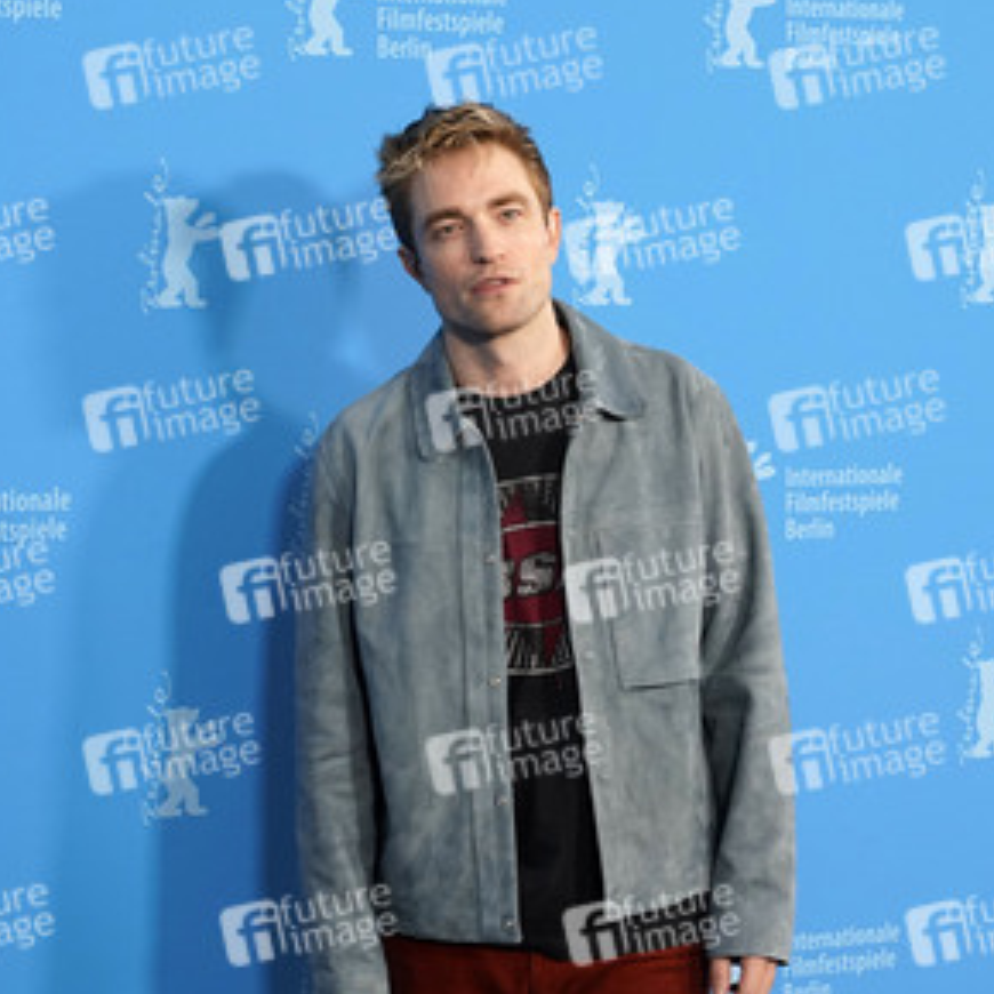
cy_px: 497
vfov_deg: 15.7
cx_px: 560
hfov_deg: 15.7
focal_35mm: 111
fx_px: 3606
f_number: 5.6
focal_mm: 84
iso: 2000
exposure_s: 1/160
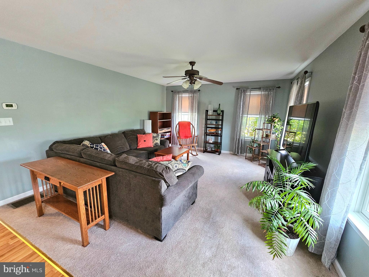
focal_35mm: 13
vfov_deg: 89.9
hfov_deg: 106.2
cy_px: 138
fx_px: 139
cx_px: 184
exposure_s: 1/30
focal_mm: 2.2
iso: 400
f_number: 2.2
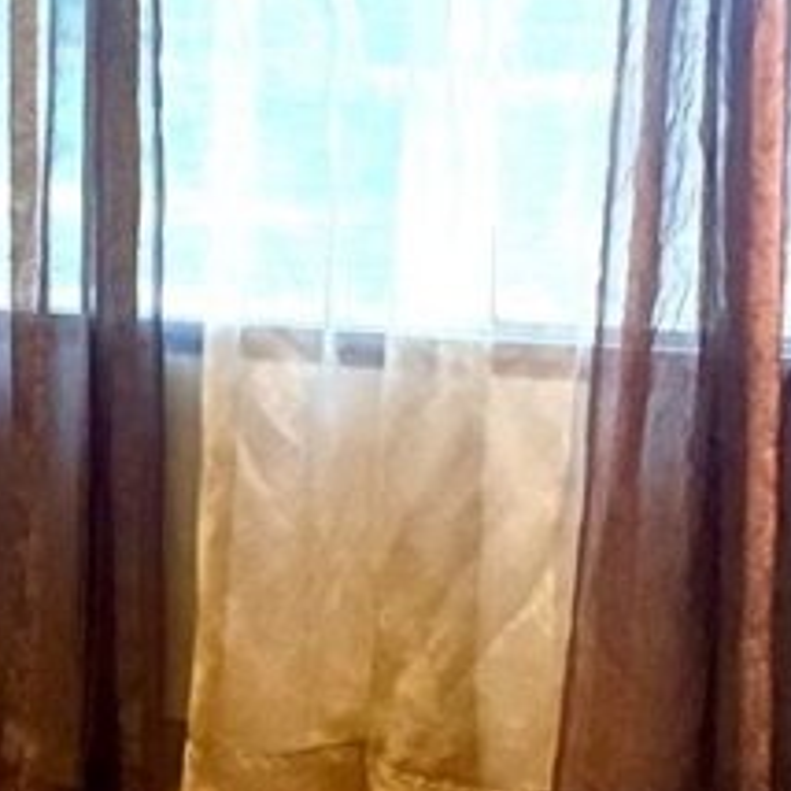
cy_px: 155
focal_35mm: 139
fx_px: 3594
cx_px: -1493
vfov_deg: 12.5
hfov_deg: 9.9
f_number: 1.78
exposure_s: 1/60
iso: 640
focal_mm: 6.76
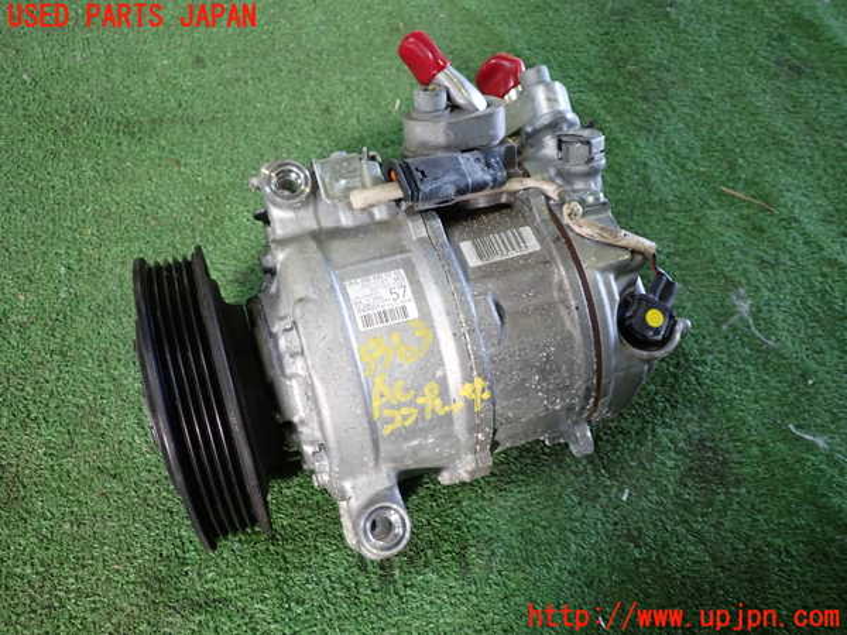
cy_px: 318
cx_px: 424
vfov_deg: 46.8
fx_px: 734
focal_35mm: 30
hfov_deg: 60.0
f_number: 2.3
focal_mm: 5.4
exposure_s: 1/40
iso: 200
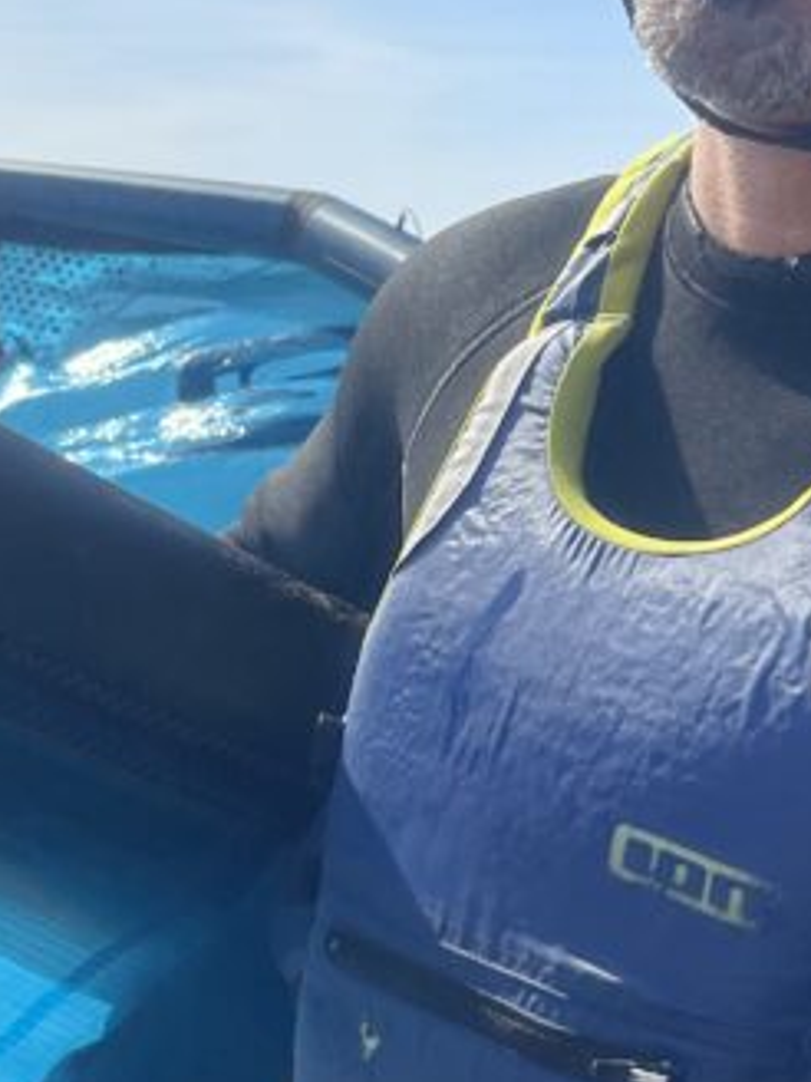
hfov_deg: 18.9
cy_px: 812
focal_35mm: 78
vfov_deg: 24.7
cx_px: 412
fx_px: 2437
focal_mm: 5.1
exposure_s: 1/7407
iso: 32
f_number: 1.6
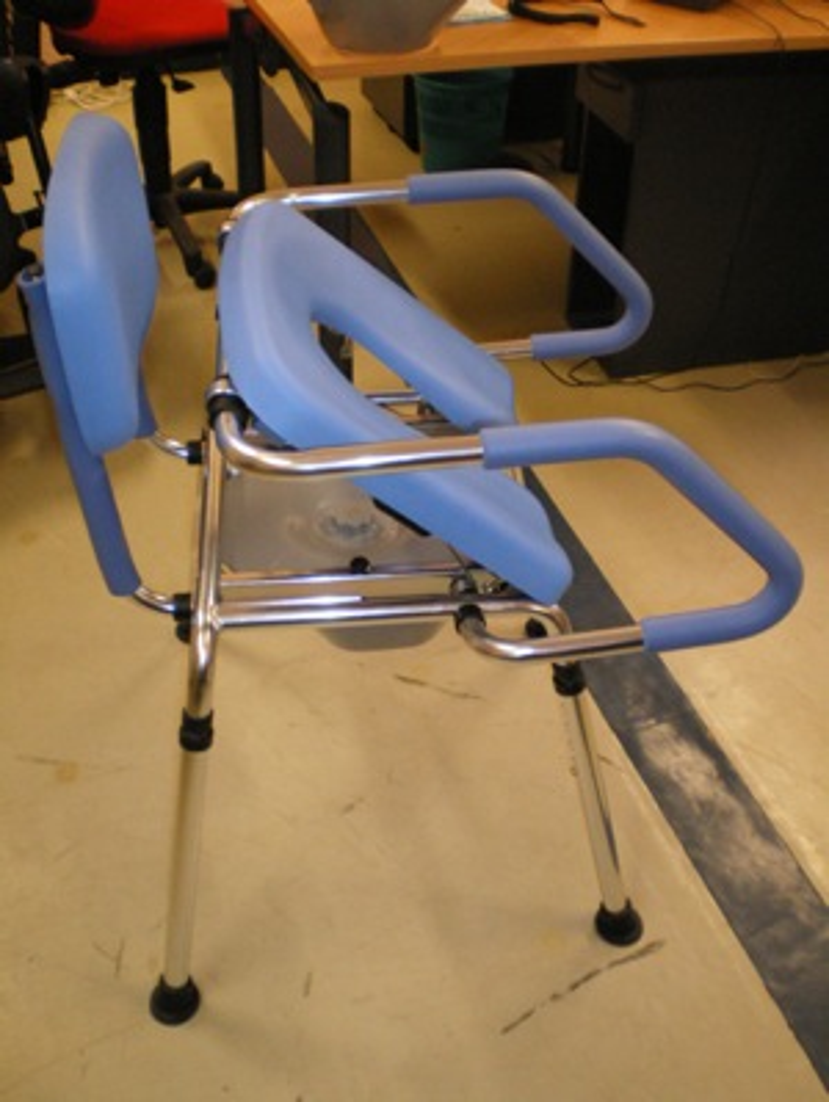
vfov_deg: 48.9
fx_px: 1211
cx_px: 414
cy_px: 551
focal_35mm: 38
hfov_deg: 37.8
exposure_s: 1/50
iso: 400
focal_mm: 6.3
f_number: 3.1
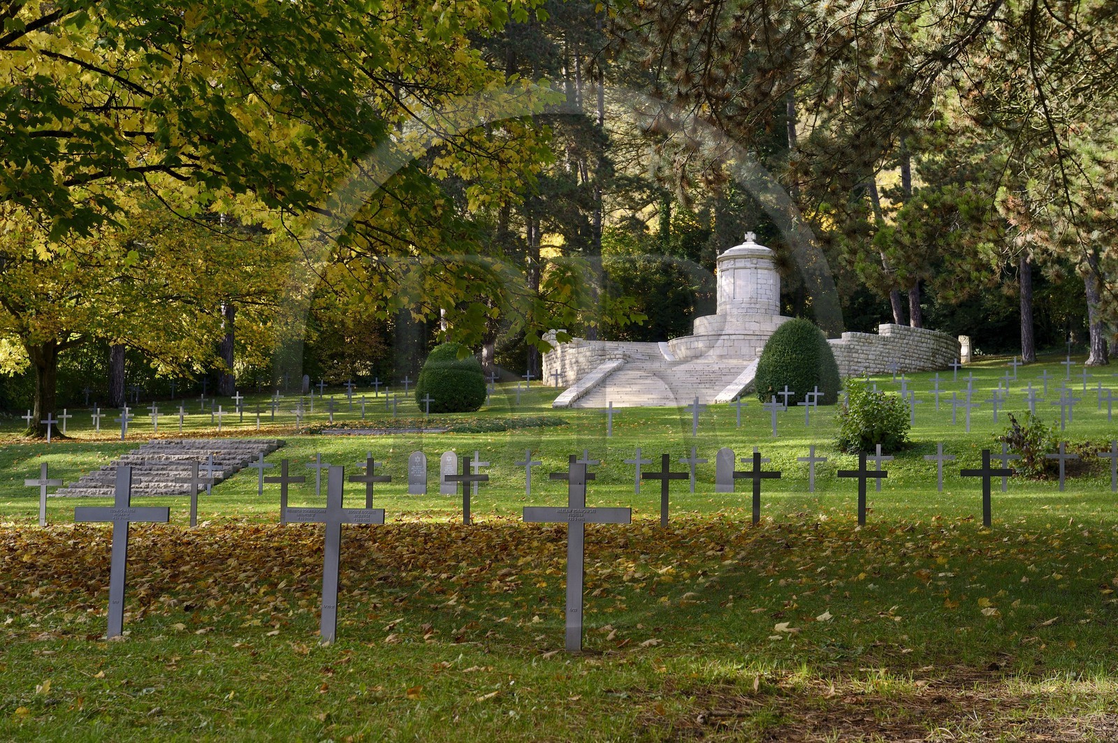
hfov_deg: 28.9
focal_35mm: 70
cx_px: 559
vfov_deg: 19.4
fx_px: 2172
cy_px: 372
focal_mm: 70
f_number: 11
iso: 200
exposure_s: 1/100
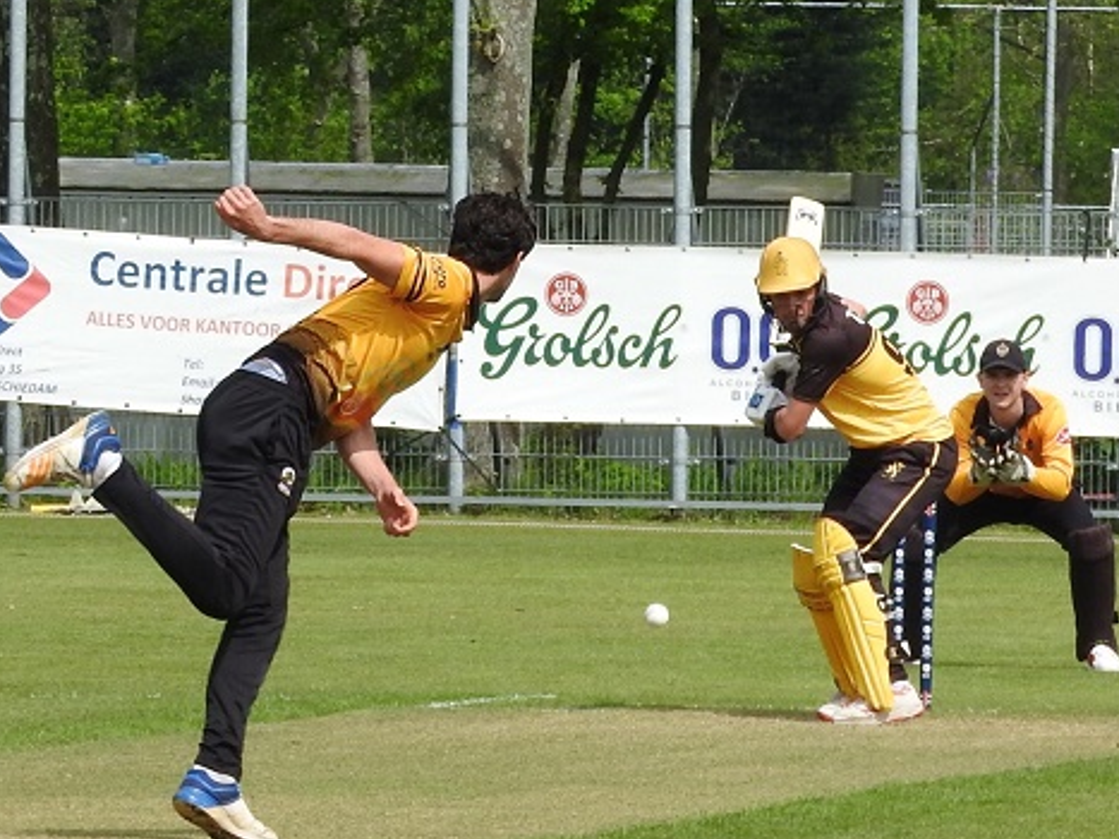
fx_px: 11214
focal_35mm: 347
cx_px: 625
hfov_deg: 5.7
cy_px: 465
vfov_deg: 4.3
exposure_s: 1/500
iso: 100
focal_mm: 48.4
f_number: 5.5
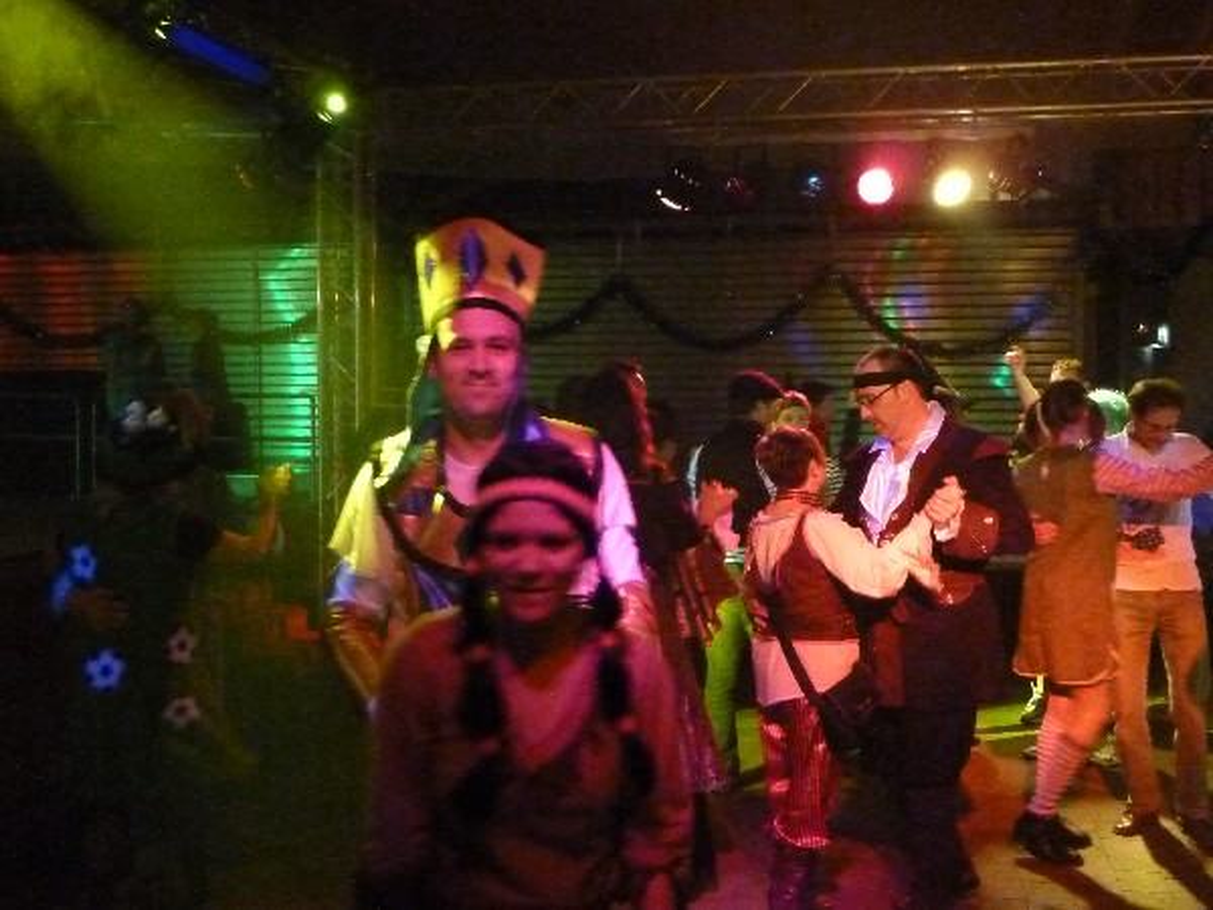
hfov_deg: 46.8
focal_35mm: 40
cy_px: 455
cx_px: 606
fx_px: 1402
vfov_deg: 36.0
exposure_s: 1/30
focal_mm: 6.5
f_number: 3.6
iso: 1600
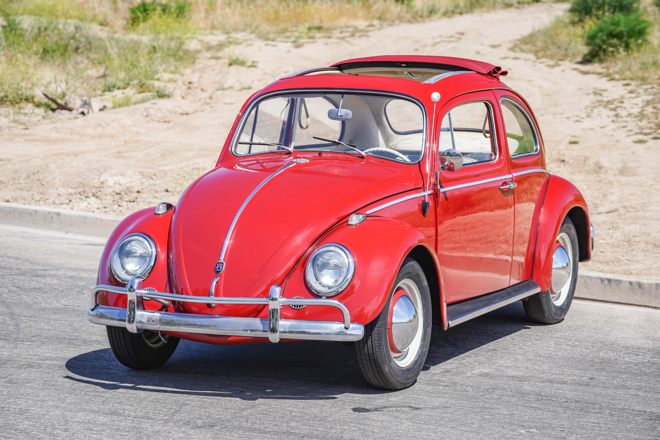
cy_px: 220
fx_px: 2310
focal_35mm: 126
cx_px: 330
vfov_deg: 10.9
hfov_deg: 16.3
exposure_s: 1/160
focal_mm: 126
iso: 100
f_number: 5.6
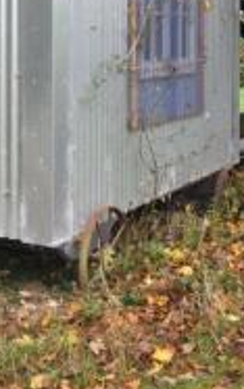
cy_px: 68
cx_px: -15
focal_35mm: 78
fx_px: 829
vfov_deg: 25.9
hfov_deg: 16.3
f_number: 5.6
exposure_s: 1/125
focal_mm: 20
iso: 400
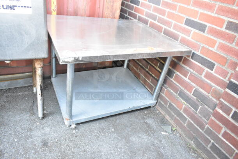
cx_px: 119
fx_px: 179
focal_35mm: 27
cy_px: 80
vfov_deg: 48.0
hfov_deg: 67.3
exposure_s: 1/160
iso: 6400
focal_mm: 18
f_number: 5
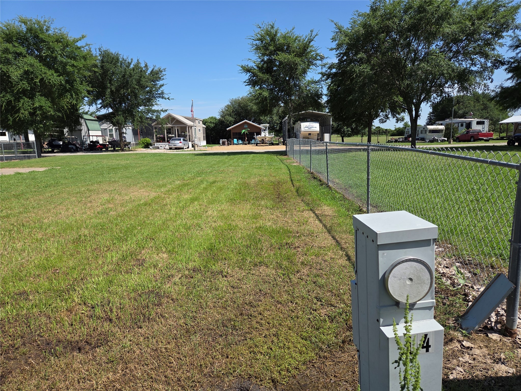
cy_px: 196
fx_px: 346
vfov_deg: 58.9
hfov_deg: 73.9
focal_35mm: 23
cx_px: 260
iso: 80
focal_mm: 5.4
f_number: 1.8
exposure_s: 1/4559
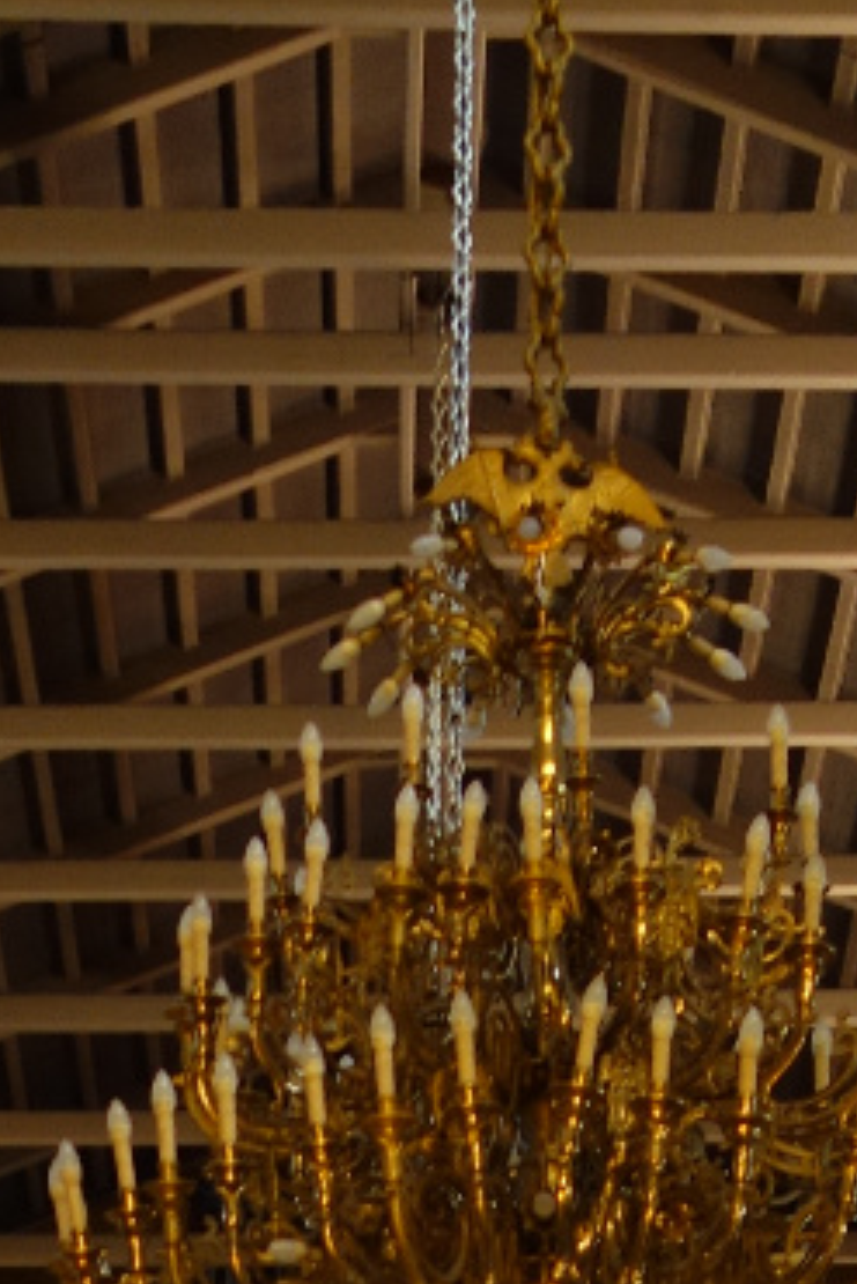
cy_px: 2093
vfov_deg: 15.3
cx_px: 399
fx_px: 4316
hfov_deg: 11.3
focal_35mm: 121
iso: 250
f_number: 1.8
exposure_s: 1/30
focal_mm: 10.4
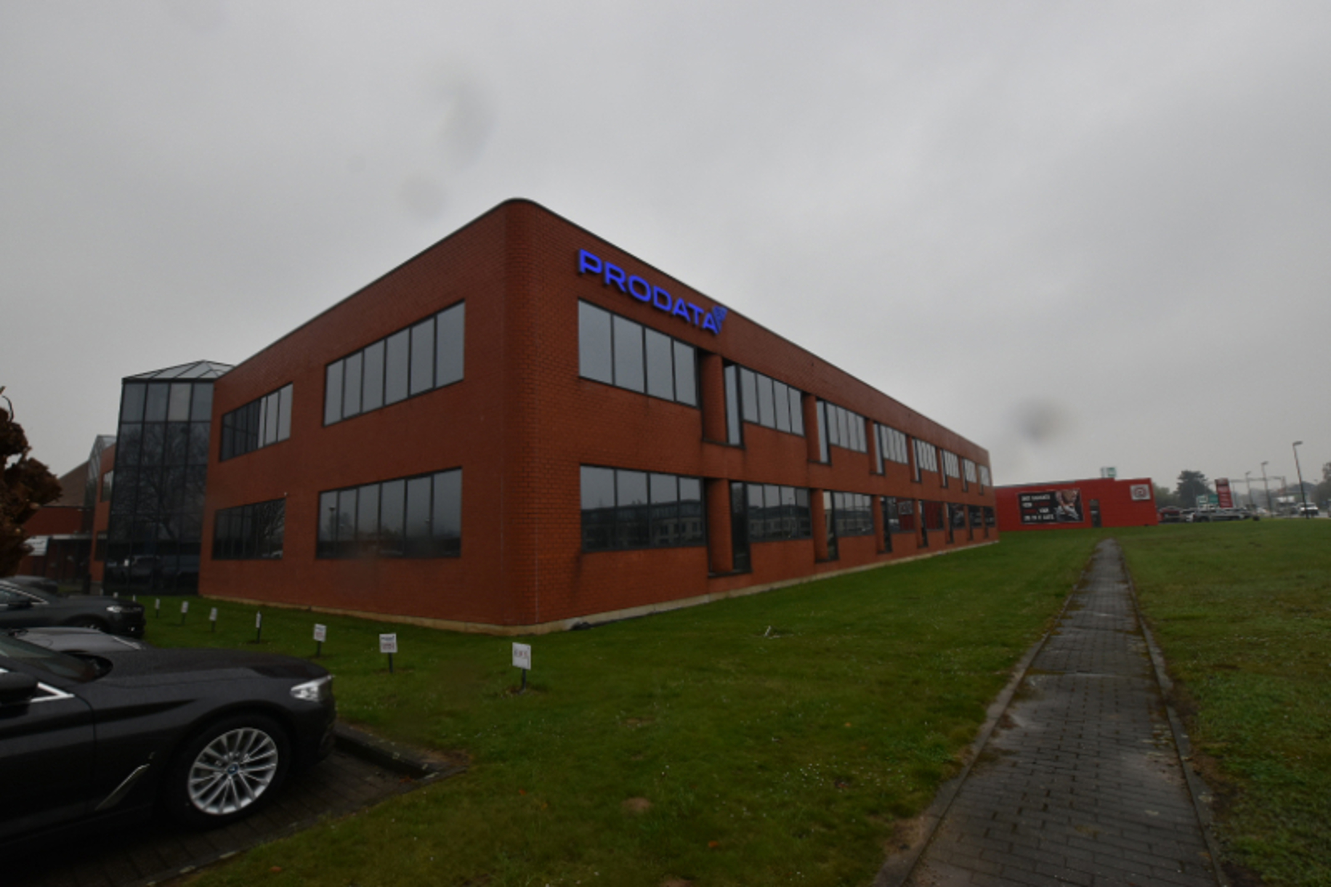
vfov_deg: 77.3
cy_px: 444
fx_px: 554
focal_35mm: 15
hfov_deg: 100.4
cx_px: 666
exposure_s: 1/250
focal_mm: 10
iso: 400
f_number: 8
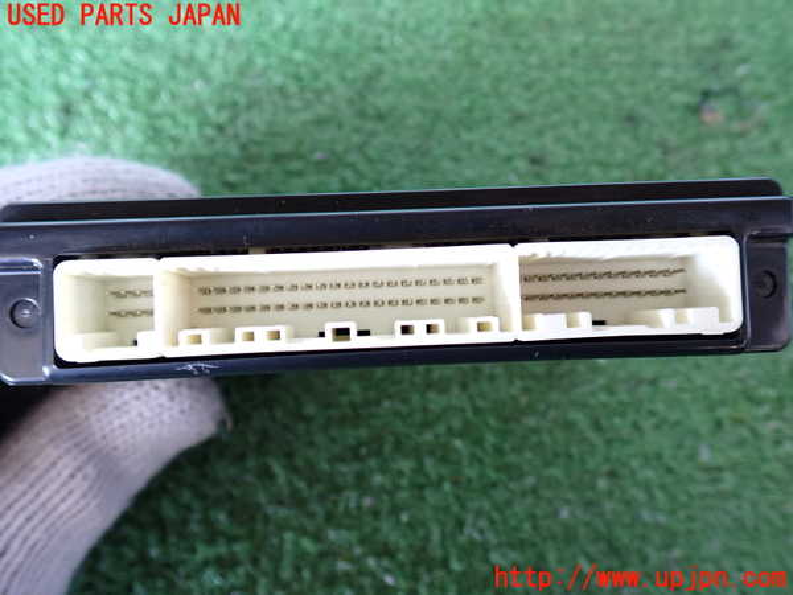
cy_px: 298
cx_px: 396
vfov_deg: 46.8
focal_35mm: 30
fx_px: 687
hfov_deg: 60.0
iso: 250
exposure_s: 1/30
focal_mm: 5.4
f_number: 2.3
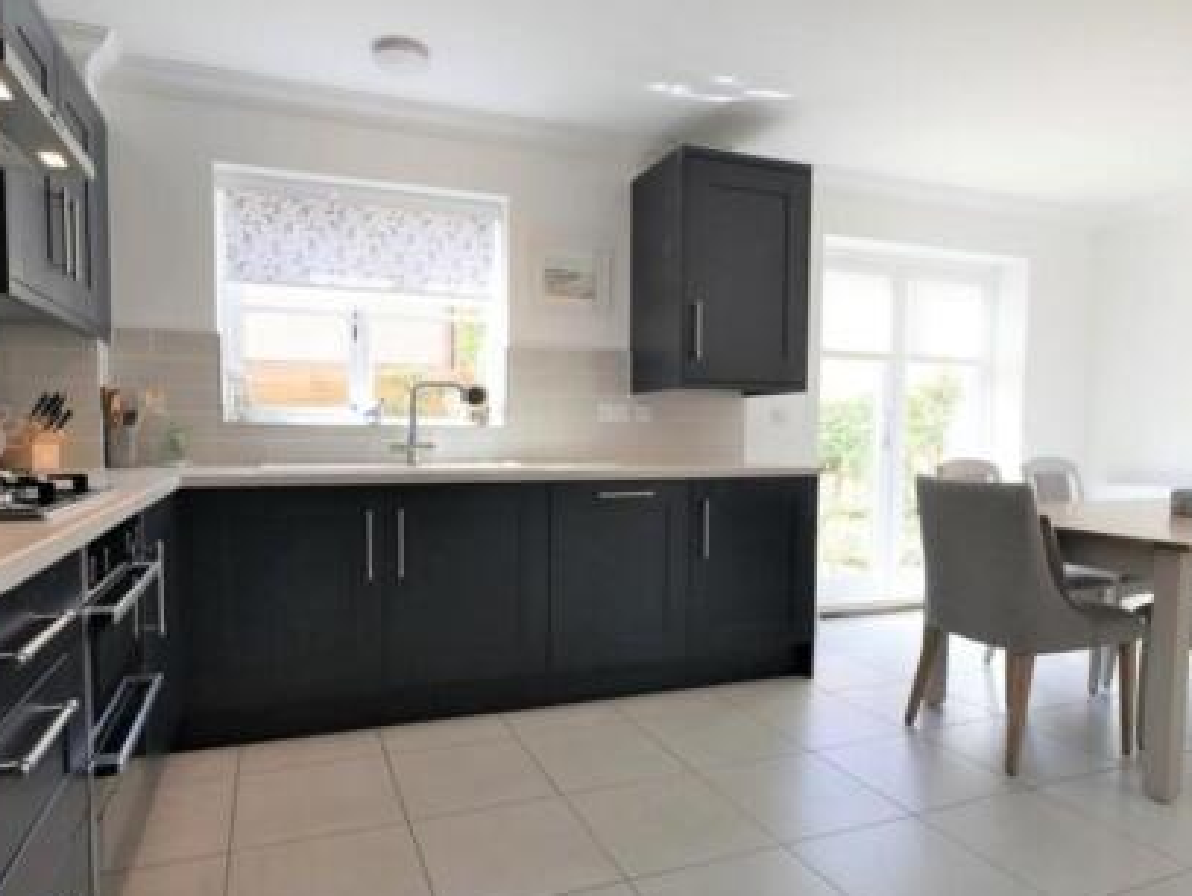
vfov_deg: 66.0
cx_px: 577
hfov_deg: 81.7
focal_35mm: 20
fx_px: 689
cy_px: 476
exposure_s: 1/125
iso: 200
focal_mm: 7
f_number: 4.5
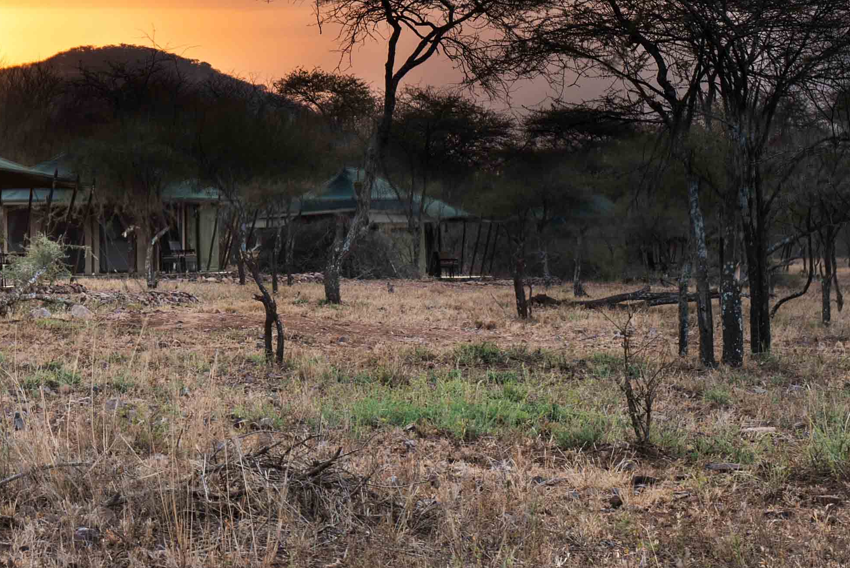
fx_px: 3638
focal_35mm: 154
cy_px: -233
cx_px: -138
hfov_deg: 13.0
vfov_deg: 8.7
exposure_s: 1/125
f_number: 10
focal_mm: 50
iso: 100
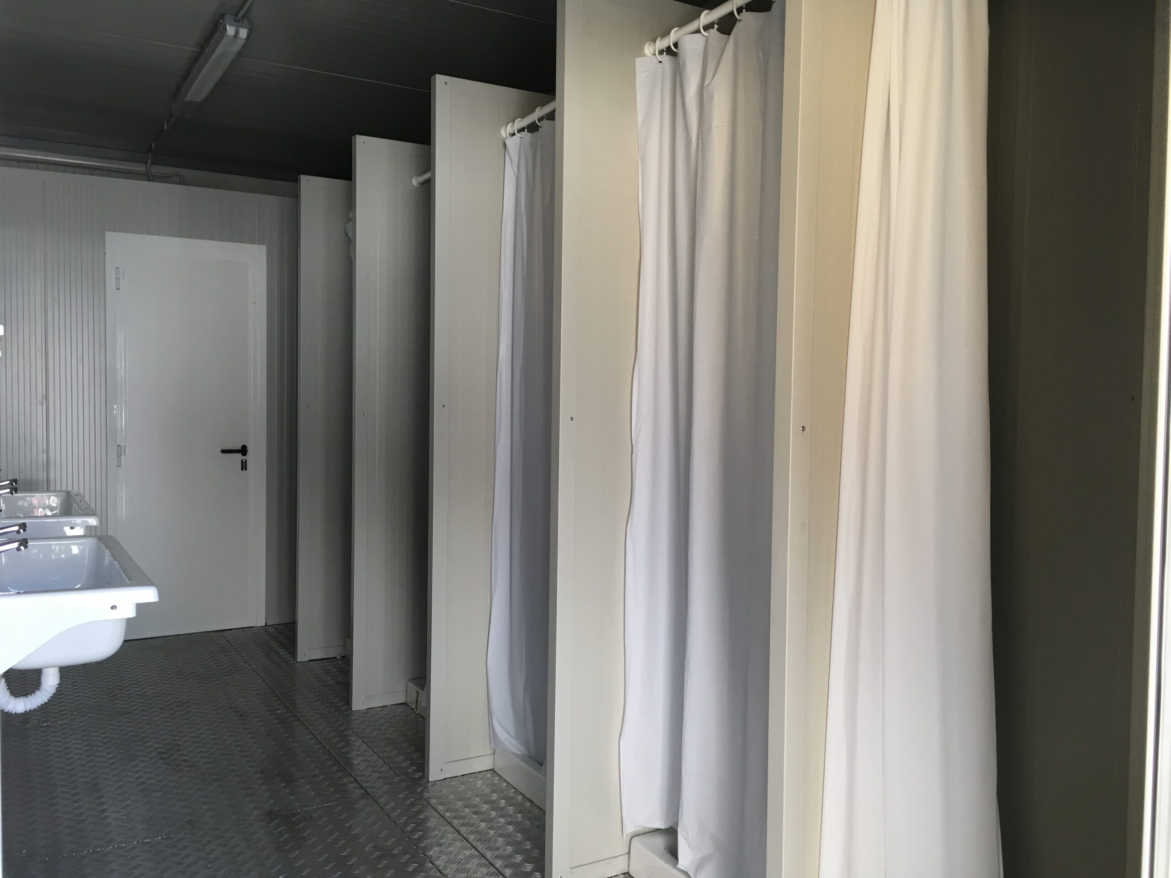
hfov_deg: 61.7
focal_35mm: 29
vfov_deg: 48.2
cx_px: 586
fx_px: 981
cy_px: 439
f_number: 2.2
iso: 25
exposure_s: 1/33
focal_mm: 4.15
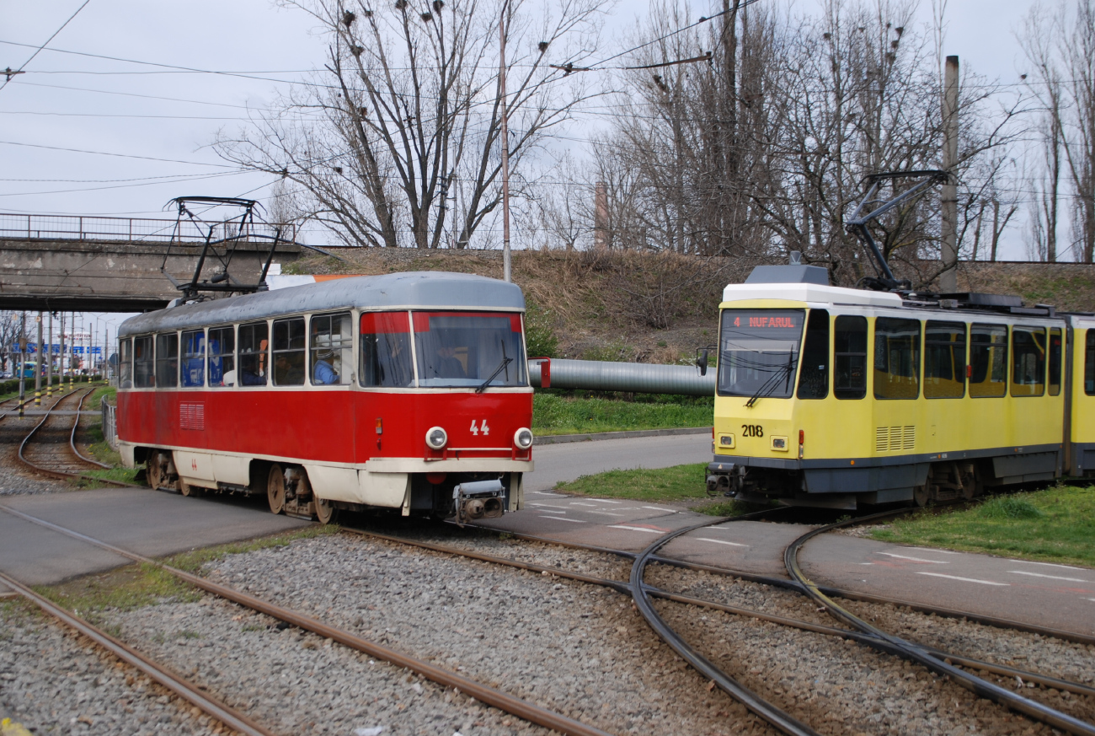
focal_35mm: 57
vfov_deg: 23.9
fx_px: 1738
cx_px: 548
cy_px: 368
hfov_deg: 35.0
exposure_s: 1/500
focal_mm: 38
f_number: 16
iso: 100
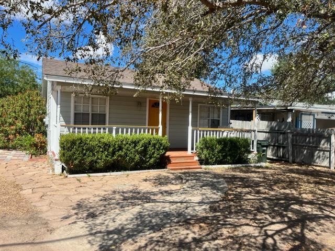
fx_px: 252
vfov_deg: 53.1
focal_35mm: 26
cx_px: 168
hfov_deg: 67.3
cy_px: 126
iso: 50
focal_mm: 5.1
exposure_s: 1/2825
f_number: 1.6
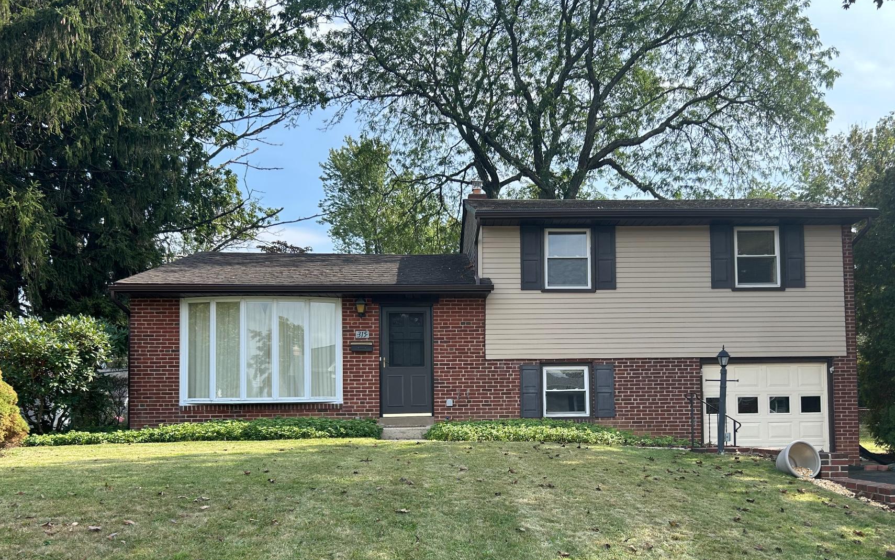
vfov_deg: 37.8
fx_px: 805
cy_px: 383
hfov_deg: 58.1
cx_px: 486
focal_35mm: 33
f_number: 1.5
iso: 50
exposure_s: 1/1531
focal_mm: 5.7
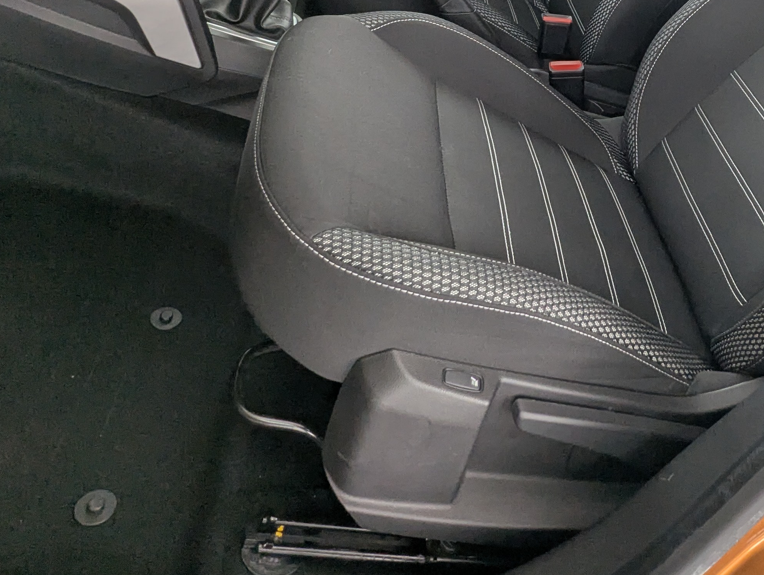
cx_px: 589
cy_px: 79
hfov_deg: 52.4
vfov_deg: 40.4
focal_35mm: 33
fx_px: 729
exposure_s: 1/58.6
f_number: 2.2
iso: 96
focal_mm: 2.35
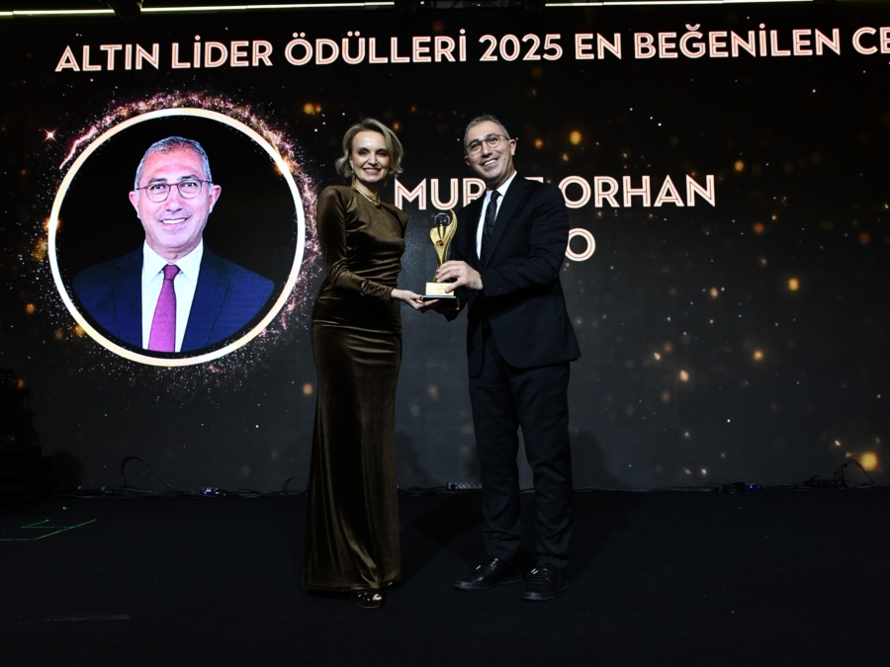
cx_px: 458
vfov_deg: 40.7
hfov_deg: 52.6
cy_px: 334
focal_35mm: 35
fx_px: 900
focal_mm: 32
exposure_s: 1/160
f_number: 7.1
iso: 2000
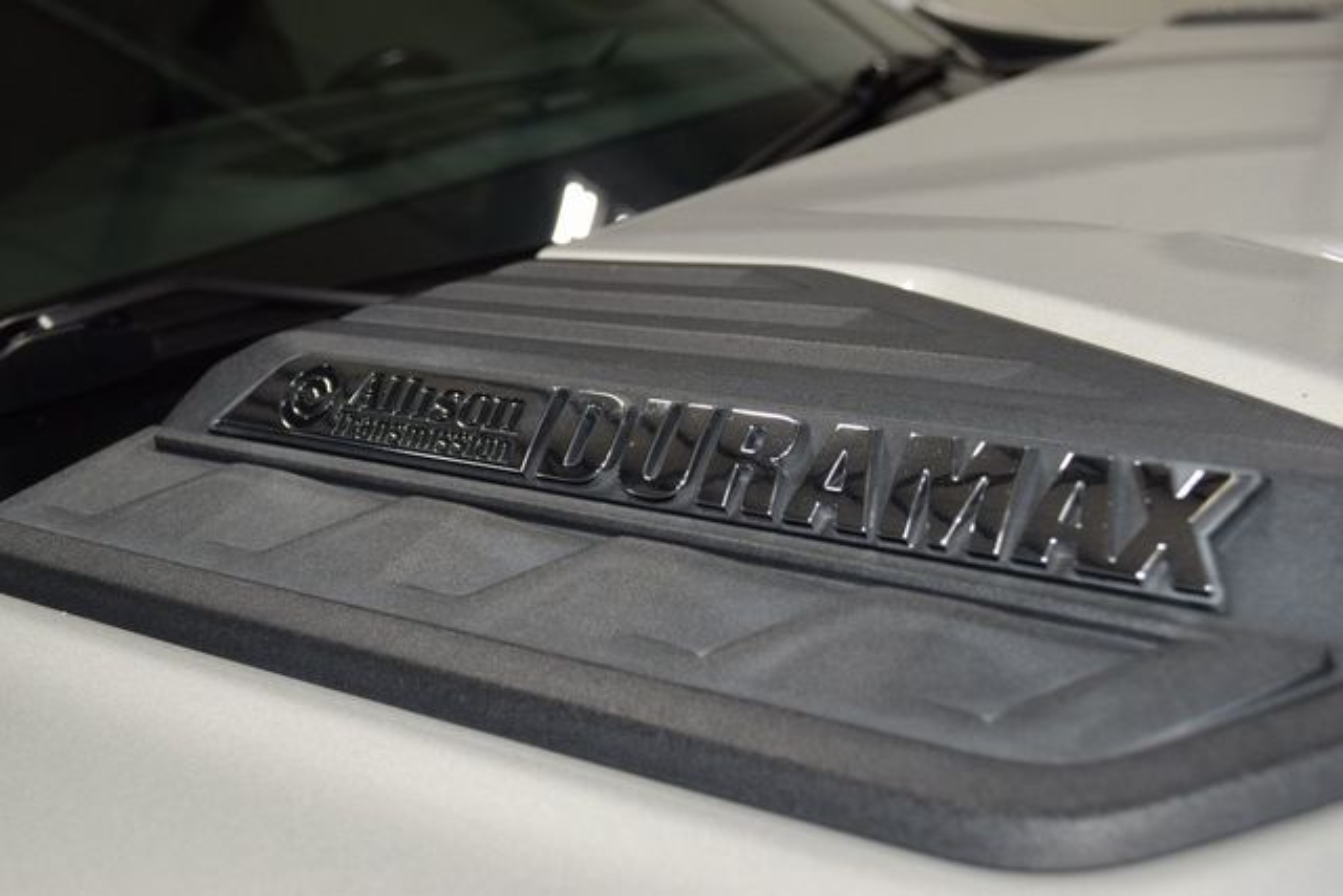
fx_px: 1455
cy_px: 448
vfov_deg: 34.2
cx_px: 672
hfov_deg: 49.5
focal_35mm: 39
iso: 640
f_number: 5.6
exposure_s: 1/125
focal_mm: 26
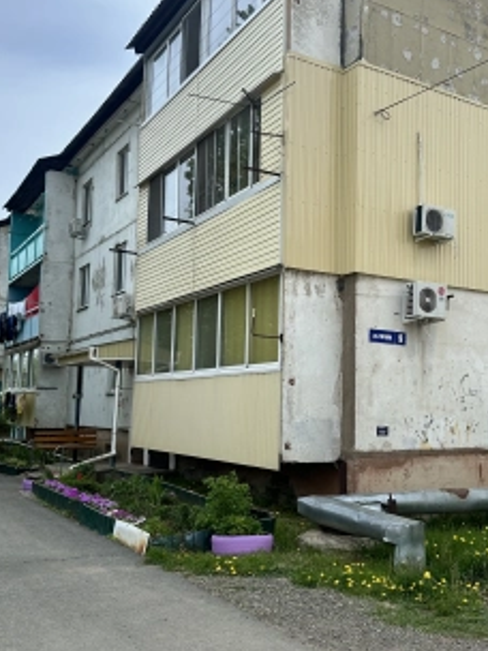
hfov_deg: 38.5
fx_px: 695
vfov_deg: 50.1
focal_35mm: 37
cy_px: 338
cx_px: 299
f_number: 1.78
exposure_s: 1/4762
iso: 80
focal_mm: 6.86
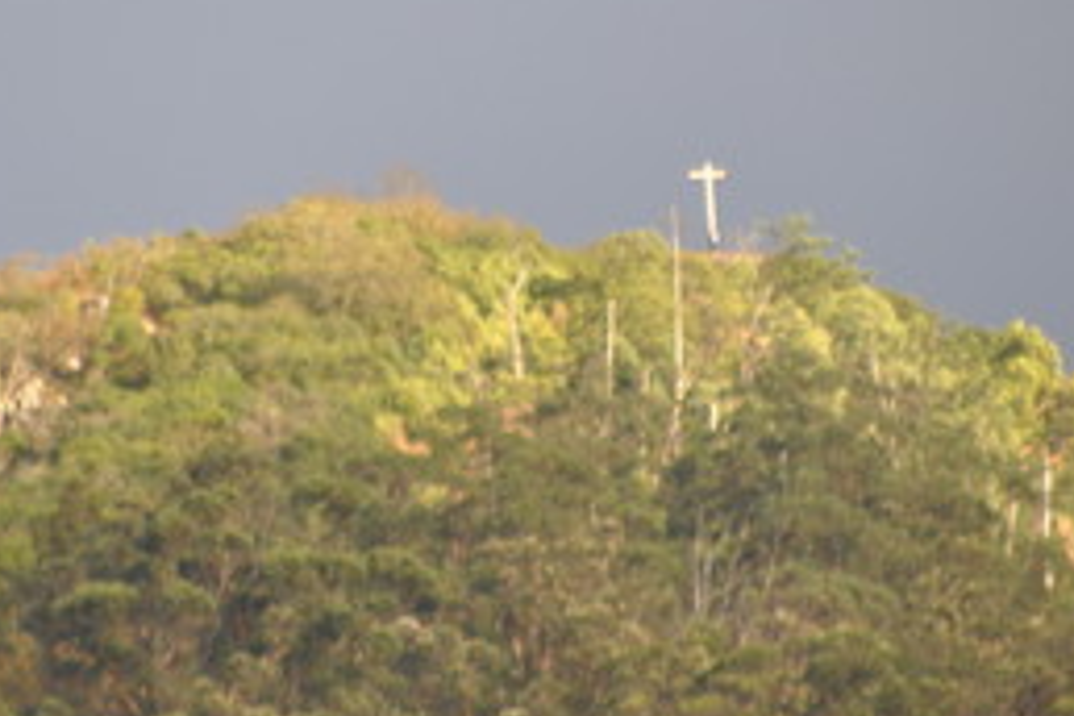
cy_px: 62
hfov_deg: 2.4
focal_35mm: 871
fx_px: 25983
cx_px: 450
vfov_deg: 1.6
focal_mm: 300
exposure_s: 1/50
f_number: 6.3
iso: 200
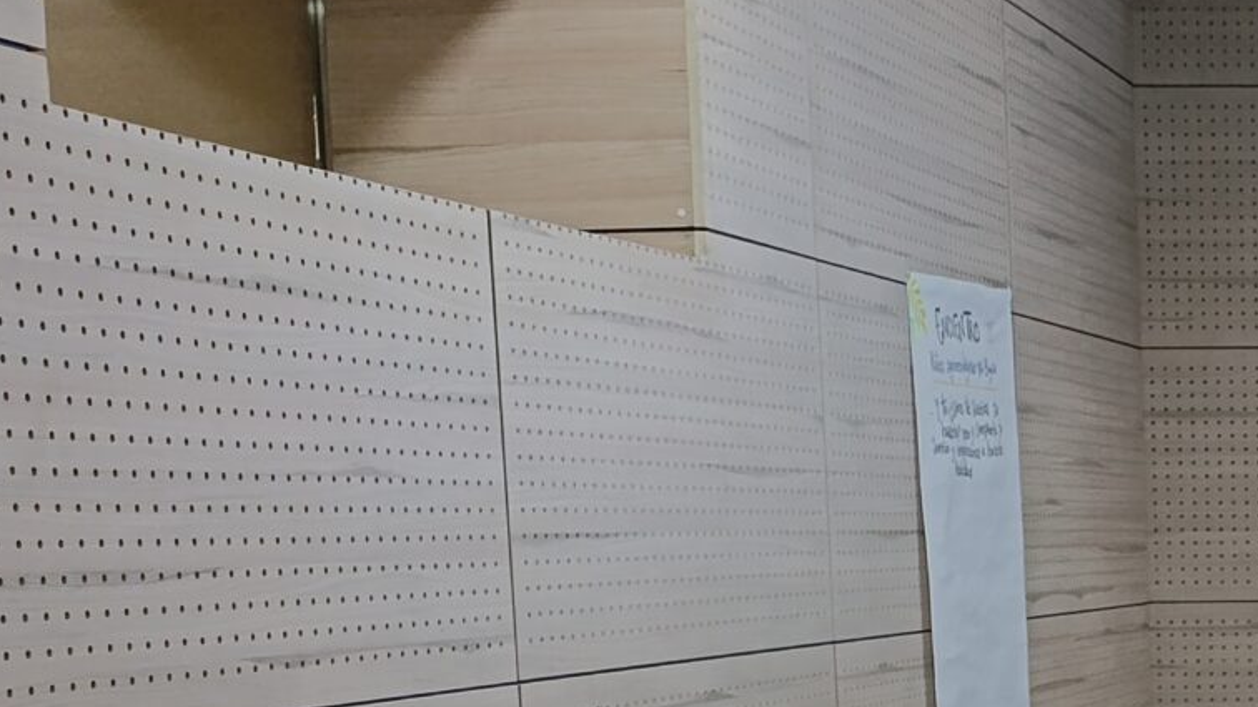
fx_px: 2835
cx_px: 1346
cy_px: 892
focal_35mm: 85
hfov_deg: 23.6
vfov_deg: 13.7
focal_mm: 6.14
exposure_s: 1/60
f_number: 1.6
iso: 800
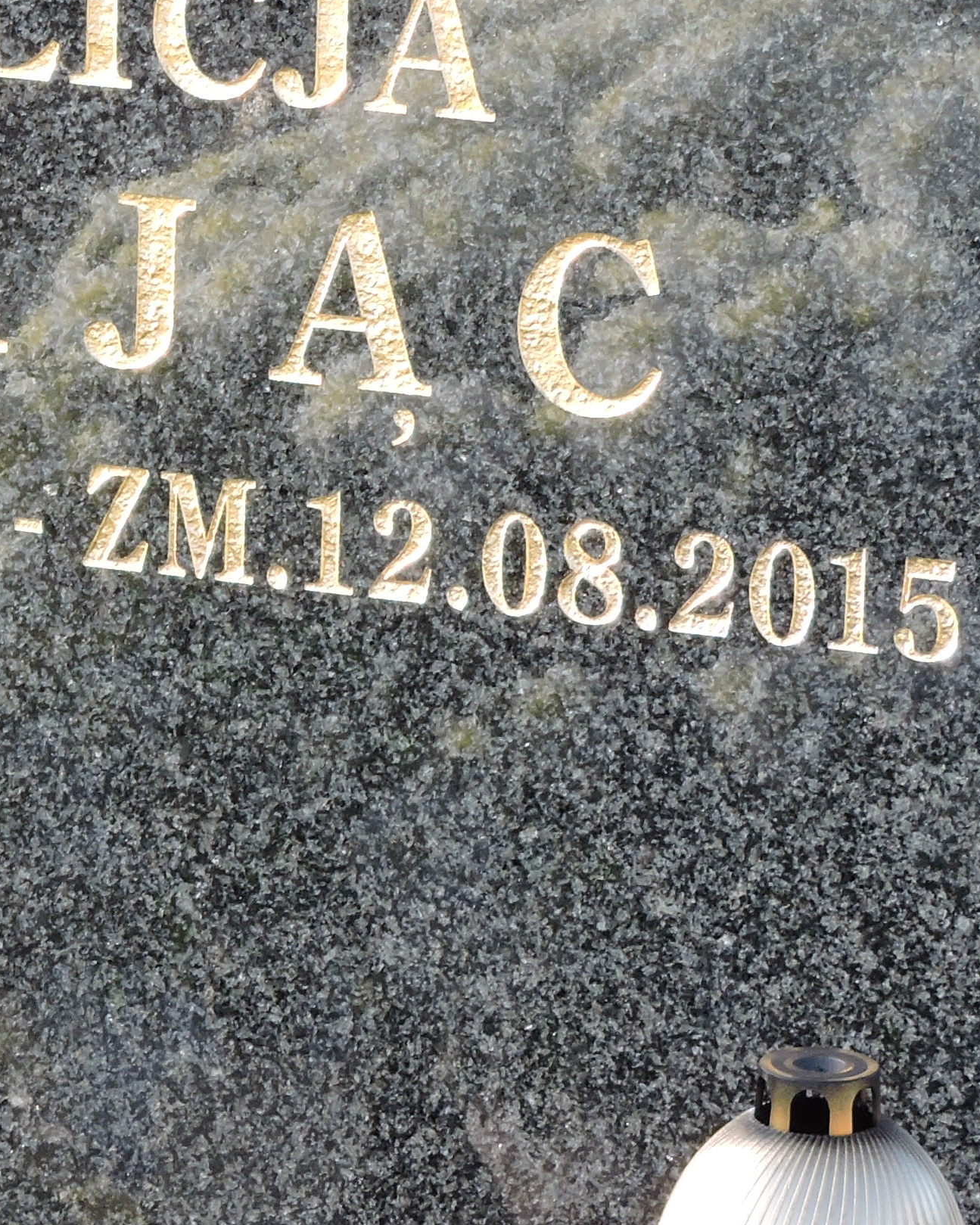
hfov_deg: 5.8
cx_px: -39
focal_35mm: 264
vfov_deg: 7.3
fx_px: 9572
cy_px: 354
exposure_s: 1/100
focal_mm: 17
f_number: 4.8
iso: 100
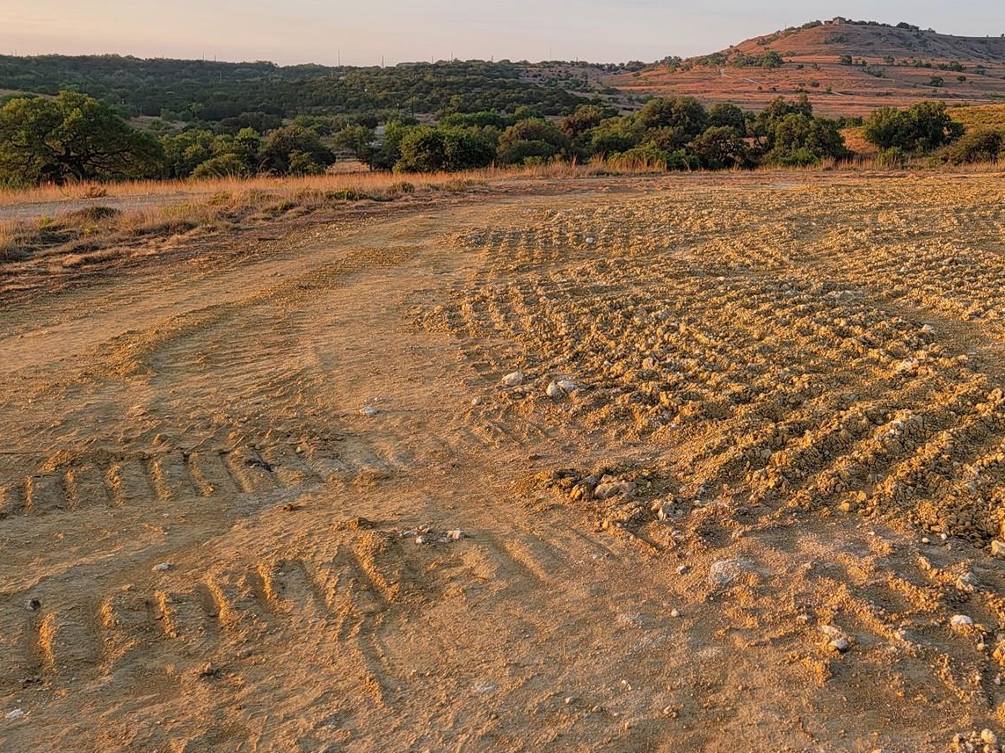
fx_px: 1248
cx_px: 727
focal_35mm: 43
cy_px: 191
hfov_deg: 42.8
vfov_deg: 33.0
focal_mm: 6.7
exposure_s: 1/151
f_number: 1.8
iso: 16
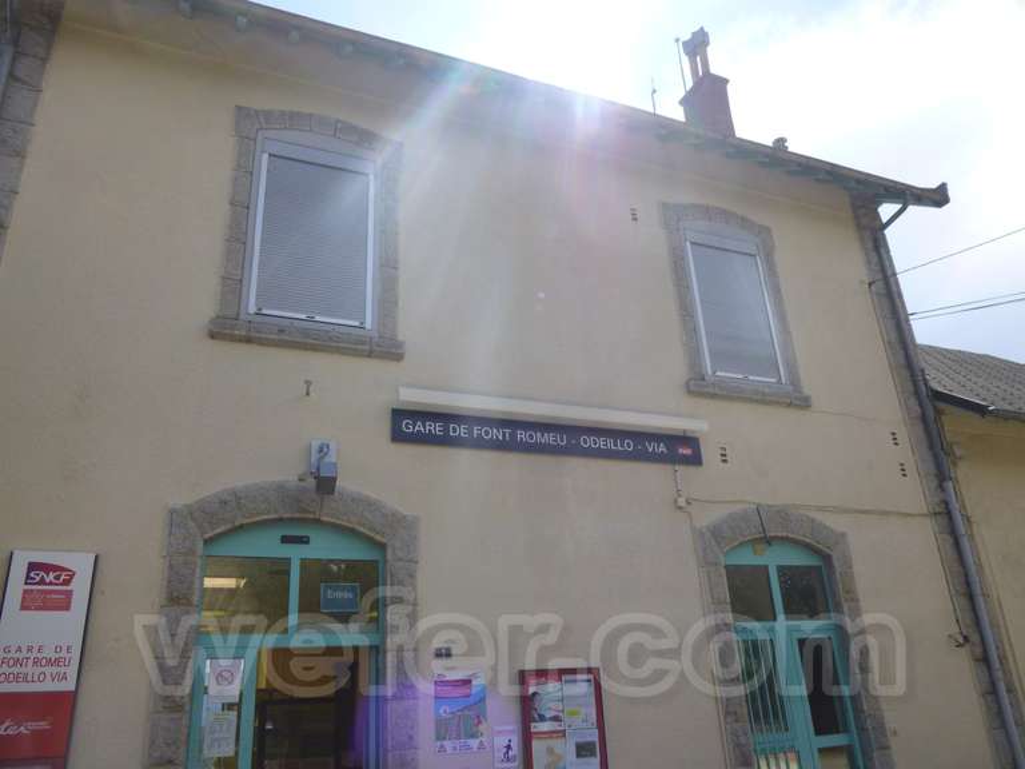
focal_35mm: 25
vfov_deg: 54.9
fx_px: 740
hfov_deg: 69.4
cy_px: 384
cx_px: 512
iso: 100
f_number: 3.1
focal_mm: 4.5
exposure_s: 1/640
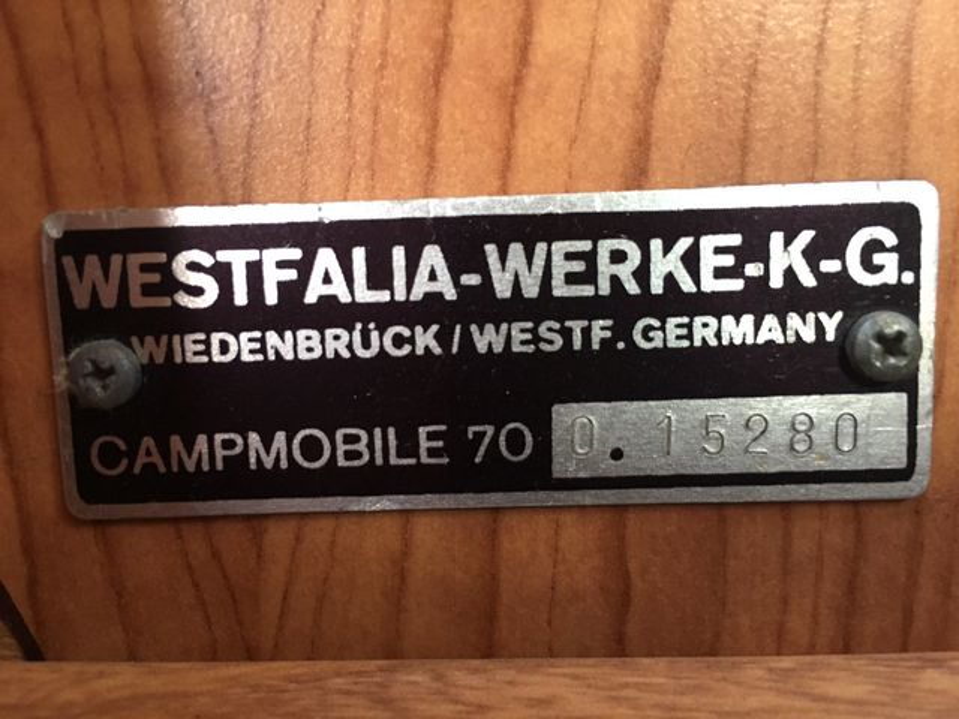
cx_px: 480
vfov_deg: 48.2
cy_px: 360
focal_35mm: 29
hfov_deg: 61.7
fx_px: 803
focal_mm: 4.15
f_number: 2.2
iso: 200
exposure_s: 1/24
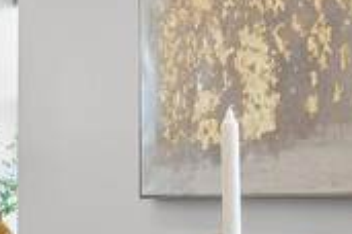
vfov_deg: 11.3
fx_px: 1173
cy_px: 212
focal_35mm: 120
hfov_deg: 17.1
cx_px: 183
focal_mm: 16
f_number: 8
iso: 100
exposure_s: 1/4
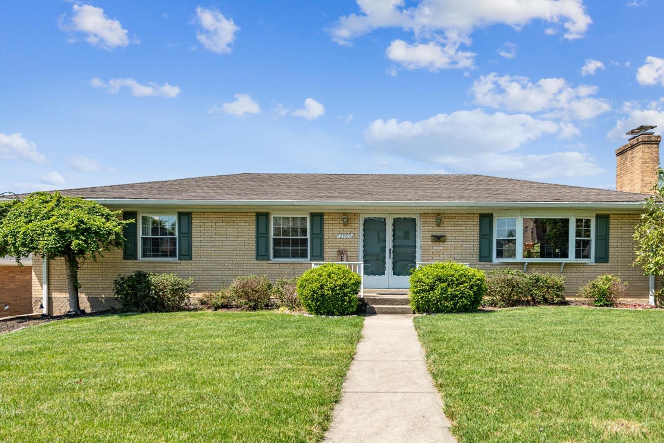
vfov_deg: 59.5
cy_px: 234
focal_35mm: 21
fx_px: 387
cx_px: 336
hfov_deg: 81.2
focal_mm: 19
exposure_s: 1/800
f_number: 8
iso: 100
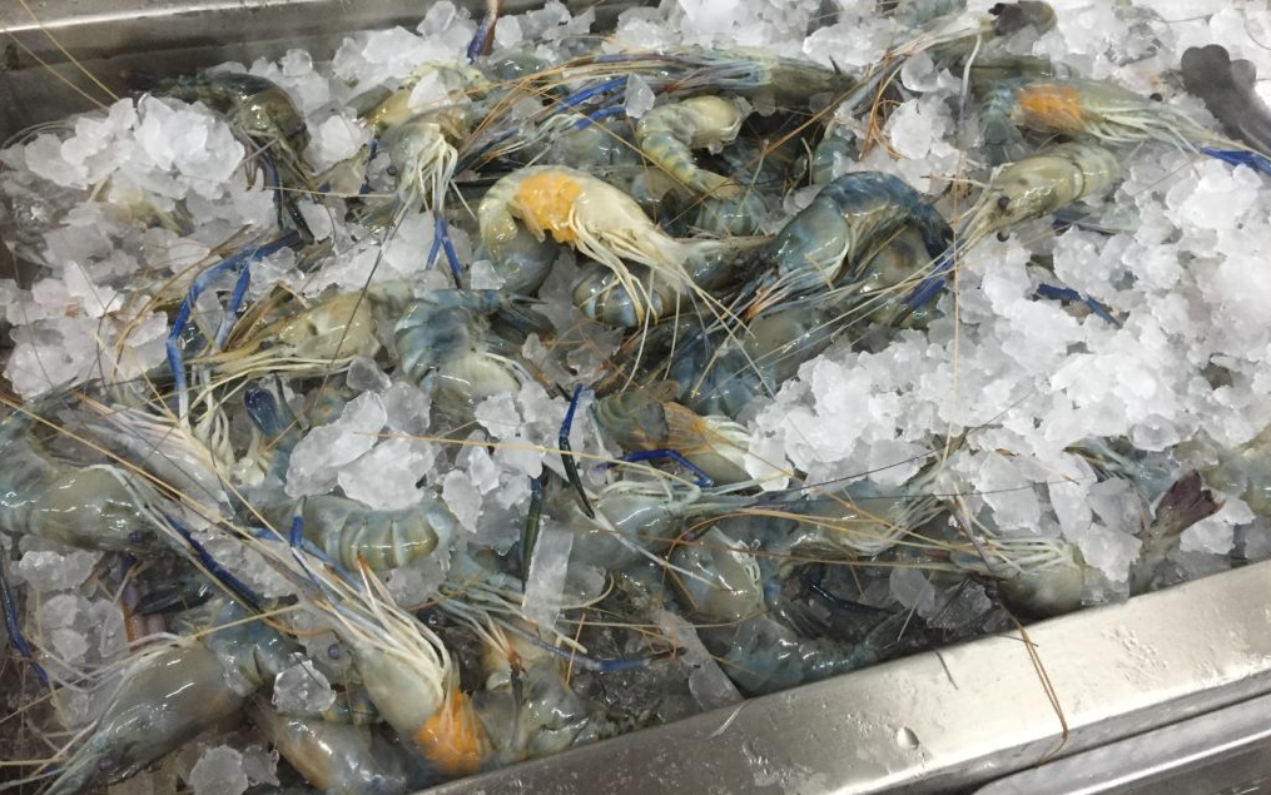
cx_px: 639
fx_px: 1074
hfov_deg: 61.2
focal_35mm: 31
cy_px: 321
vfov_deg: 40.5
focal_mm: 4.15
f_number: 2.2
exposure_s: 1/20
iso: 250
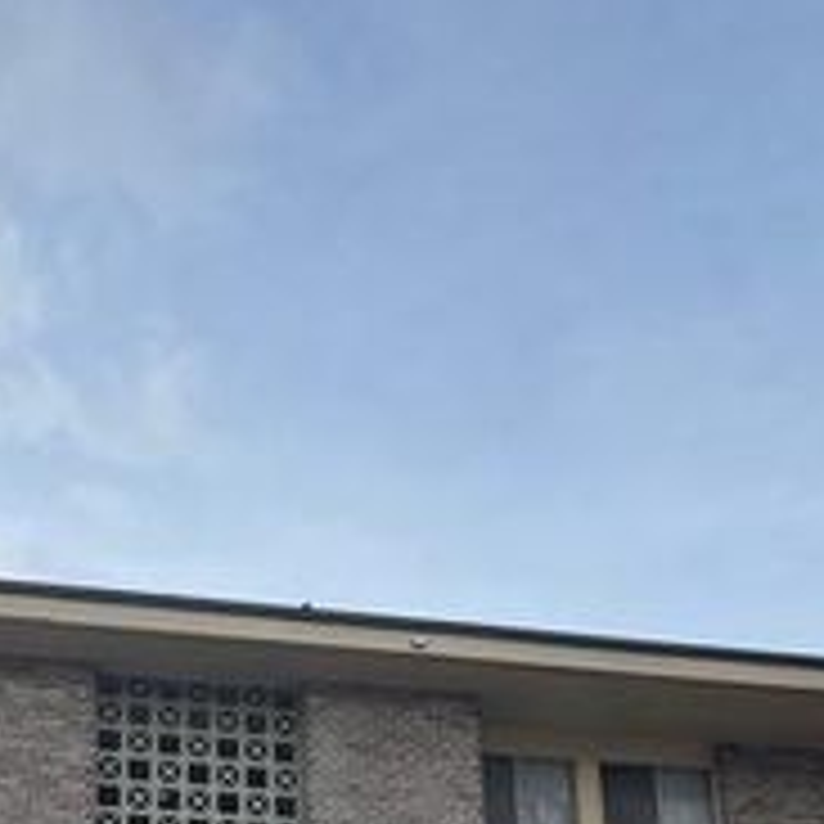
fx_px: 1212
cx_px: 239
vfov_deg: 30.9
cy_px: 1020
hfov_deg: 36.9
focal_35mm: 45
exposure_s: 1/664
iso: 40
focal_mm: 2.22
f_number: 2.2
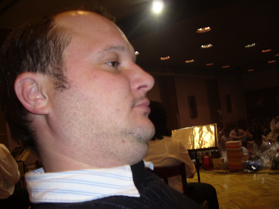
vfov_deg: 40.7
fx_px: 282
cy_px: 104
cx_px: 140
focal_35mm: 35
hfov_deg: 52.6
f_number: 2.8
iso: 100
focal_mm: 5.8
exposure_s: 1/30
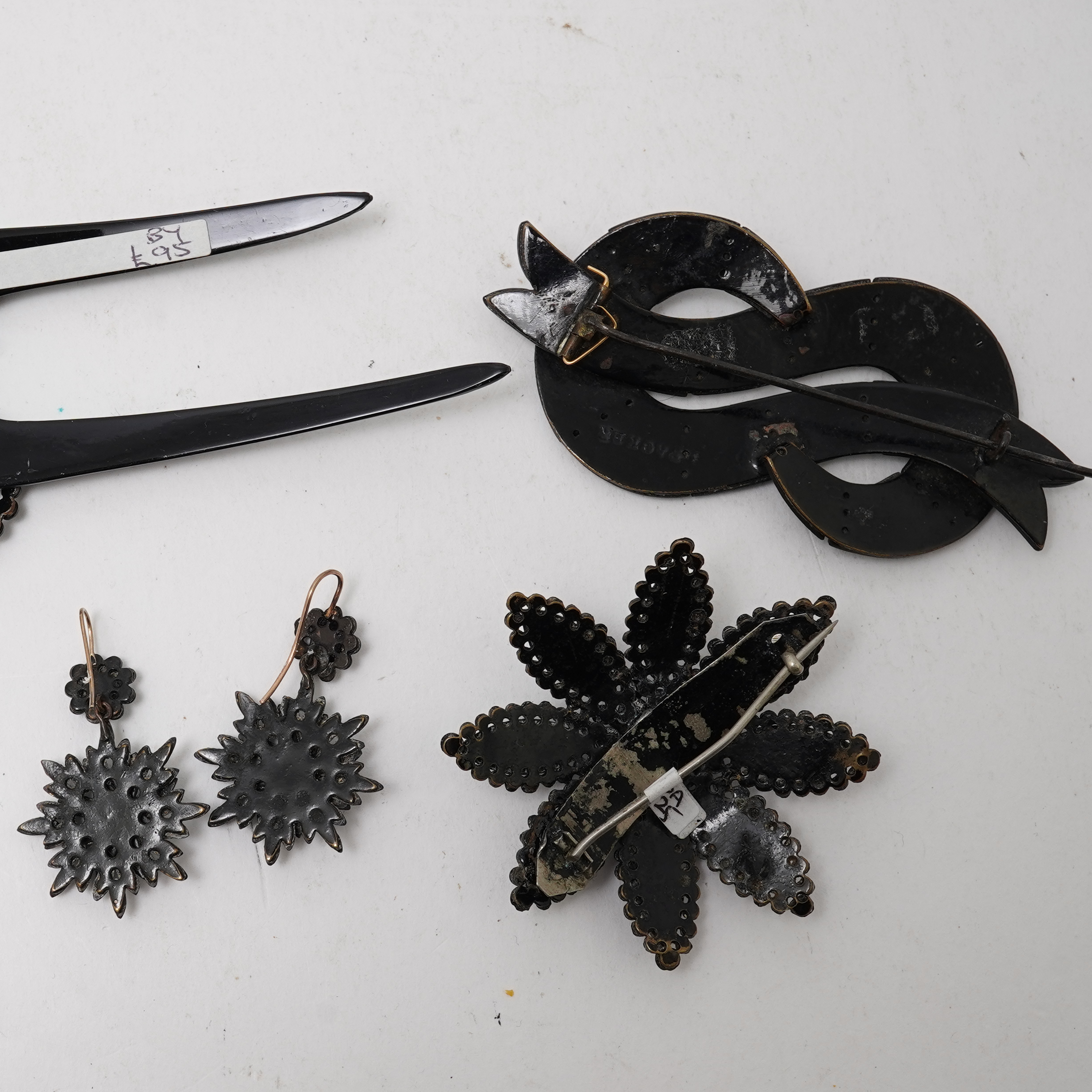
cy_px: 556
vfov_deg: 28.2
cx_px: 297
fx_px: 2177
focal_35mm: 61
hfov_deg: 27.8
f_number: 18
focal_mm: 30
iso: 320
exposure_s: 1/125
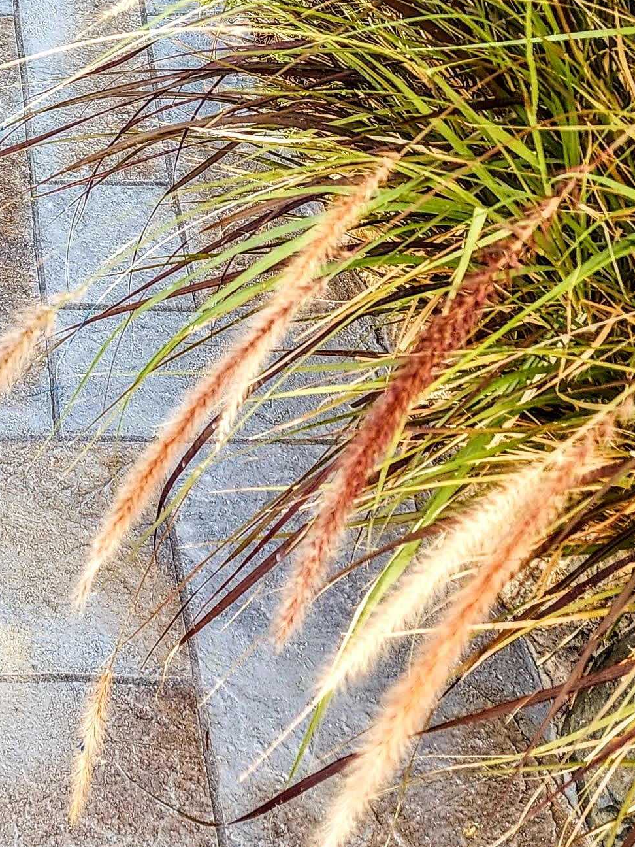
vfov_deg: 26.0
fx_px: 1737
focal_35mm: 71
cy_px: 7
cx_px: -184
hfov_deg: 19.2
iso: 50
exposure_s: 1/180
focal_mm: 6.4
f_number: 1.8
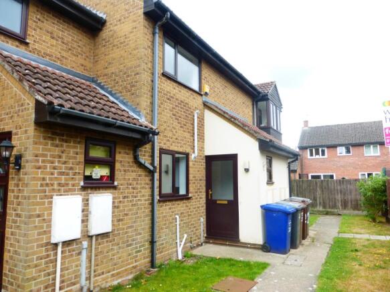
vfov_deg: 56.8
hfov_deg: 71.6
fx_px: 270
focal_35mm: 24
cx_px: 195
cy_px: 146
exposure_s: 1/125
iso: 100
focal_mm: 4.3
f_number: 4
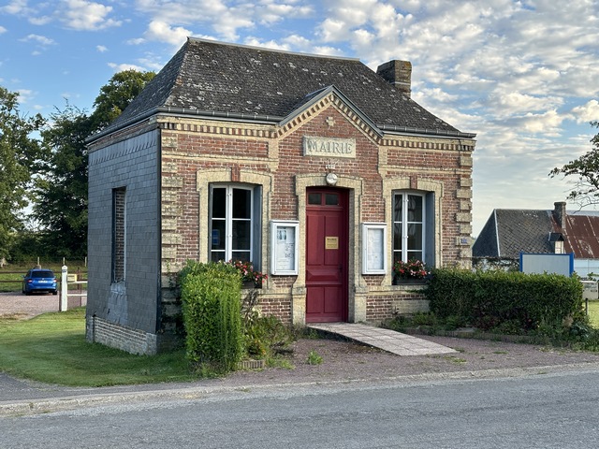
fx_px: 831
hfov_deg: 39.7
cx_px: 300
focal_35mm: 48
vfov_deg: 30.3
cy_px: 224
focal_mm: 6.86
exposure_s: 1/564
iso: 64
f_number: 1.78
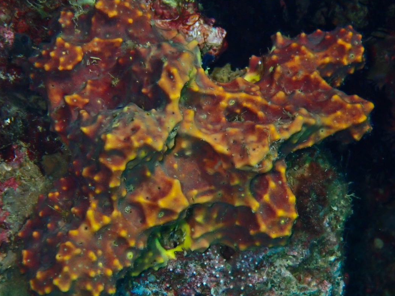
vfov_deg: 13.7
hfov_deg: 18.2
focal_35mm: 108
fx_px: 1232
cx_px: 190
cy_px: 155
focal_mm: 18
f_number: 6.3
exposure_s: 1/200
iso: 500
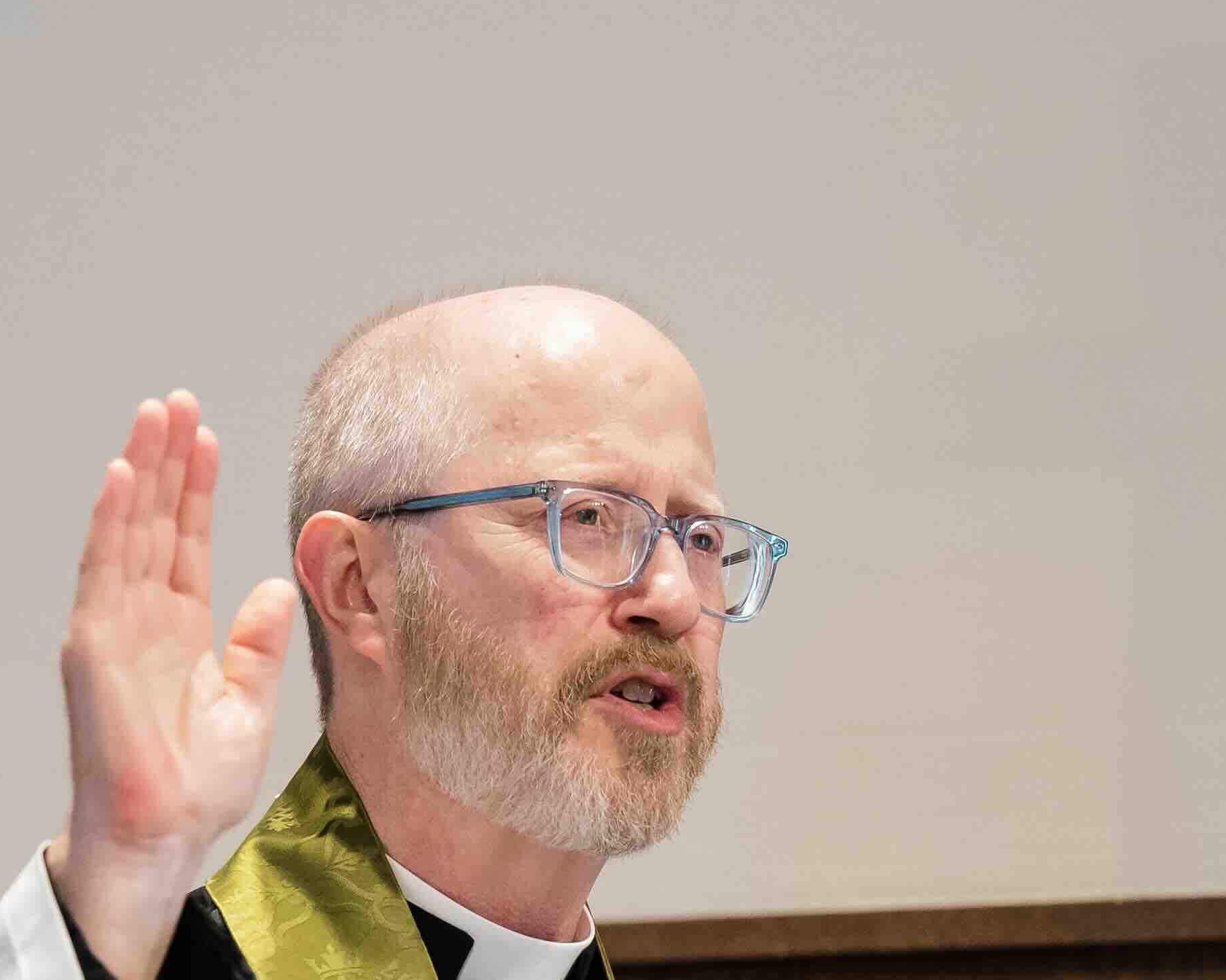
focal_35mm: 510
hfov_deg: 3.8
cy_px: 822
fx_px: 18502
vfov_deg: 3.0
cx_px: 67
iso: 3200
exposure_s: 1/250
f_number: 2.8
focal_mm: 165
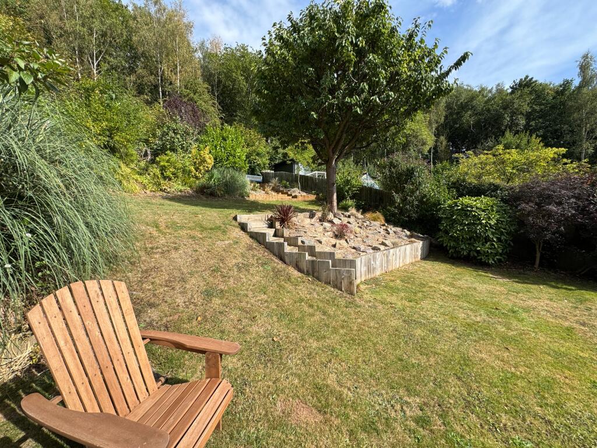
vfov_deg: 85.7
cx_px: 298
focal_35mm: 14
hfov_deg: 102.1
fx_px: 241
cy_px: 224
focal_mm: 2.22
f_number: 2.2
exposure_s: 1/1094
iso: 50
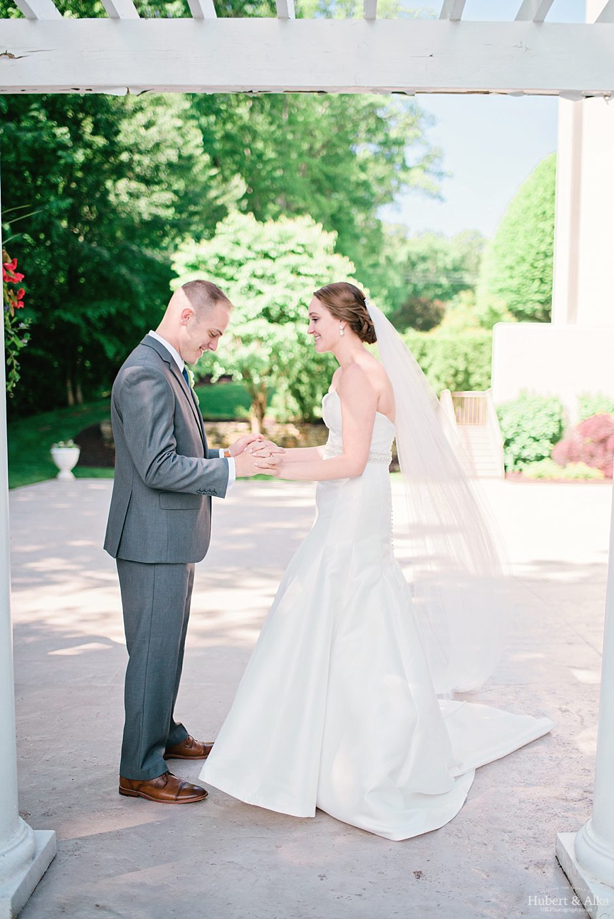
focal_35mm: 35
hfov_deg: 37.9
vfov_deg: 54.4
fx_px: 894
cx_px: 307
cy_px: 460
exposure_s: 1/6400
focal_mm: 35
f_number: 1.8
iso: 500
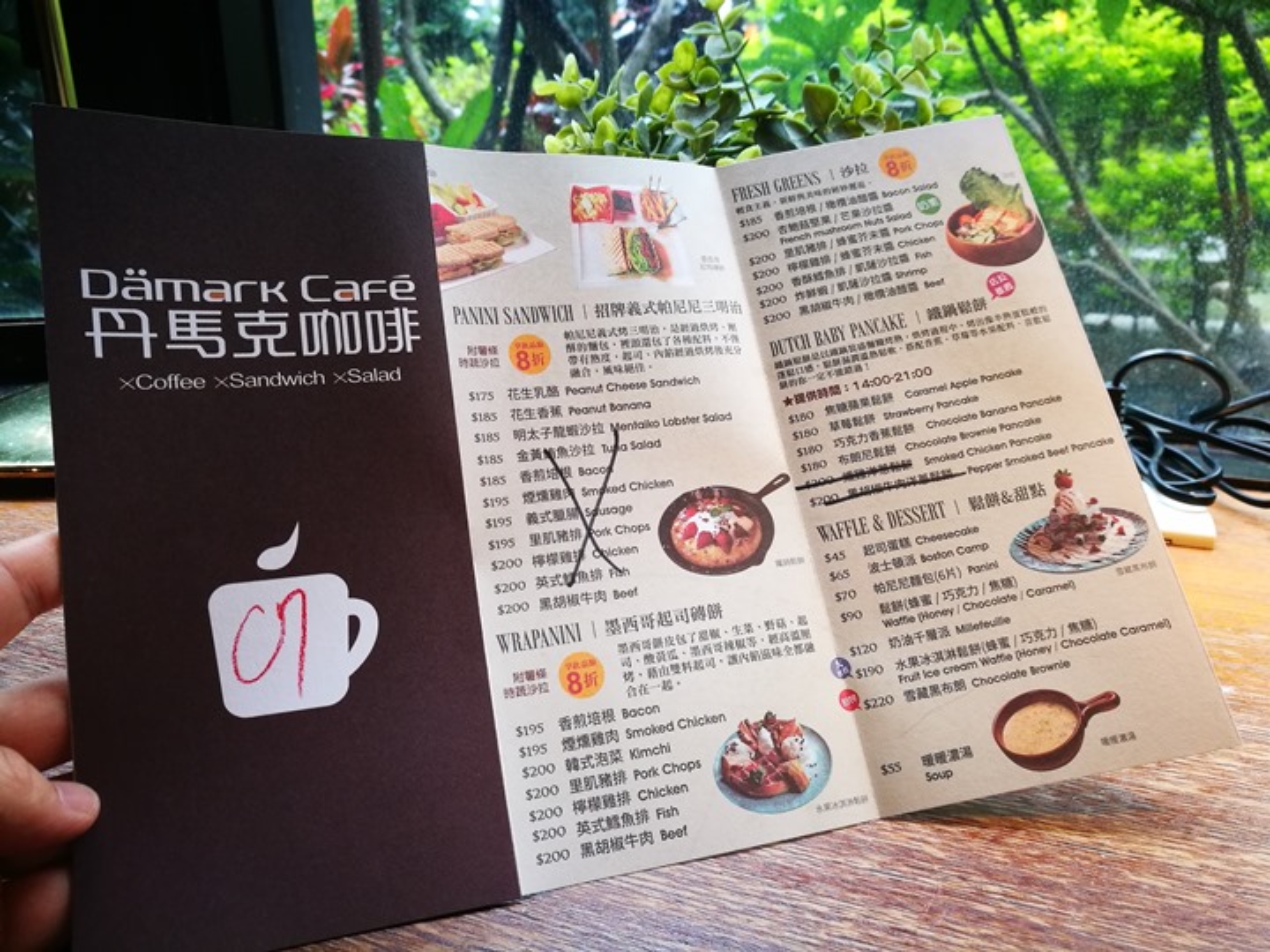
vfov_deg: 51.4
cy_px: 476
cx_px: 635
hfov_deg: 65.3
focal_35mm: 27
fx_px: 991
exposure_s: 1/60
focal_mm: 4.5
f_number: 2.2
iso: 200
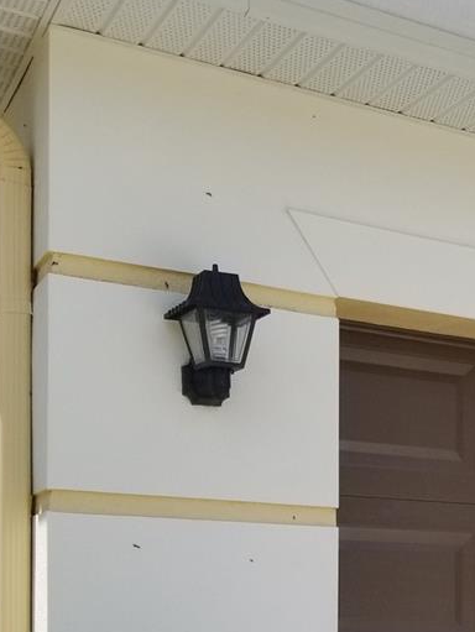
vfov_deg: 29.3
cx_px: 481
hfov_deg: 23.0
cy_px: 651
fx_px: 1115
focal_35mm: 61
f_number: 1.7
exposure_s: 1/2360
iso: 50
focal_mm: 4.25
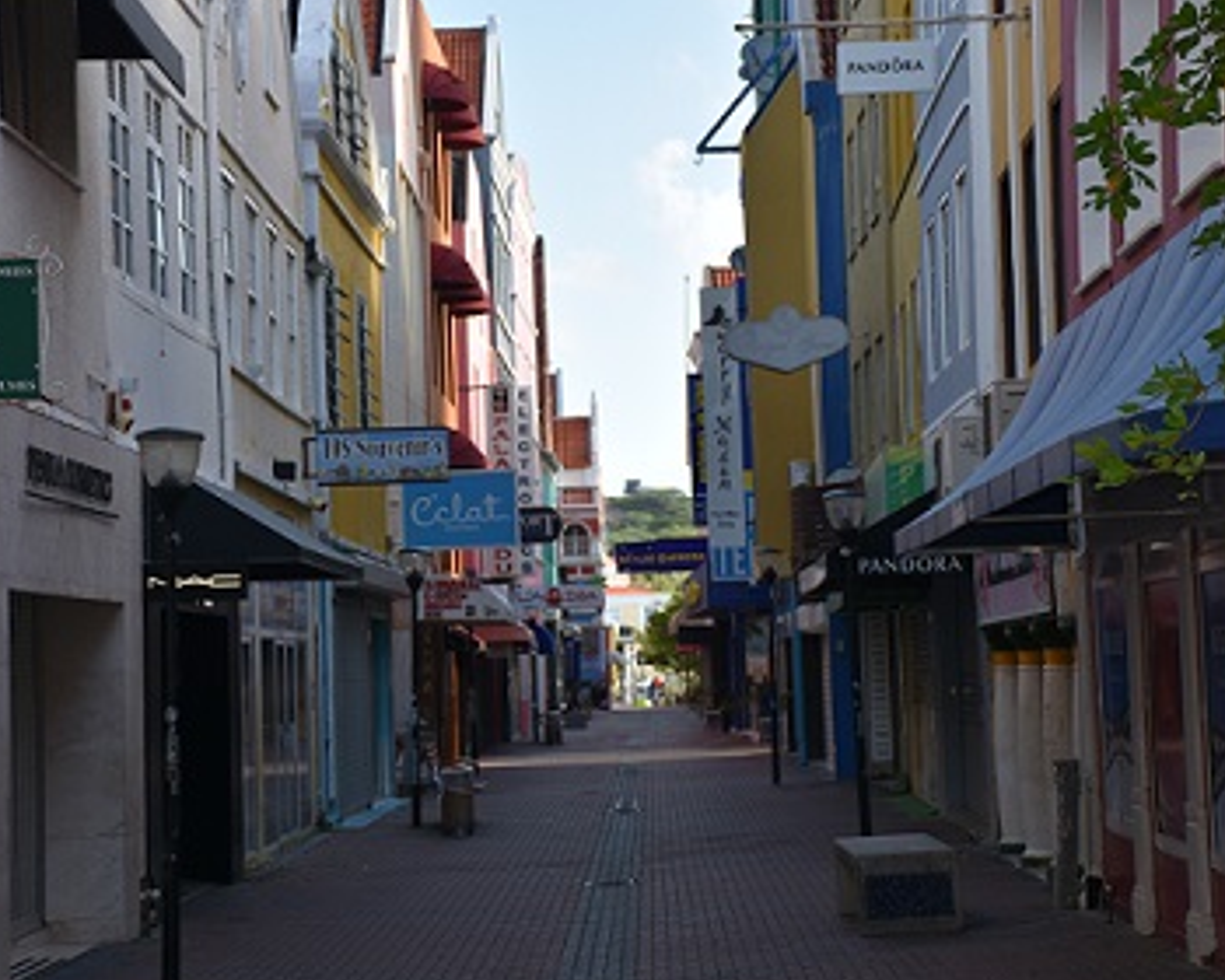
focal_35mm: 89
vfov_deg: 17.3
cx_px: 586
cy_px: 497
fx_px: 3227
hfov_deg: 21.5
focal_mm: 48
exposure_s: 1/250
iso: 100
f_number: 4.5
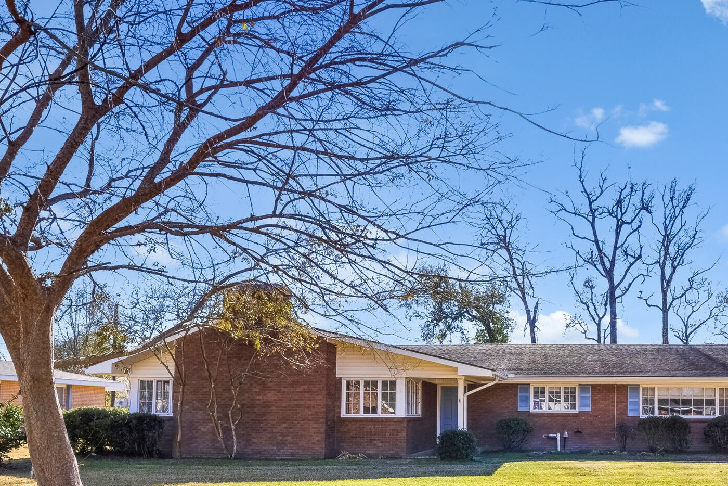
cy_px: 397
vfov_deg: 48.1
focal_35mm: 25
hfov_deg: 67.7
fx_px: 506
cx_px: 530
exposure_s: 1/1000
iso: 125
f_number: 9
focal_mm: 14
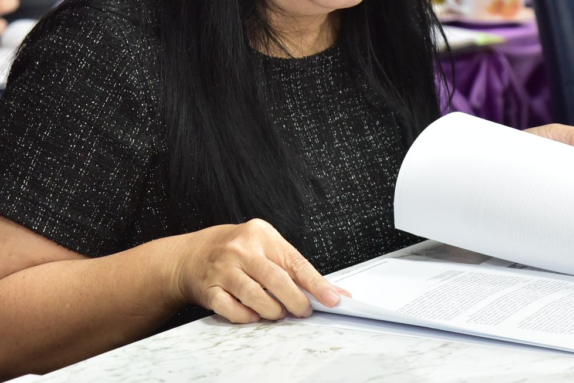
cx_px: 356
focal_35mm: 235
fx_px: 3747
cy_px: -77
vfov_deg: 5.8
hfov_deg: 8.8
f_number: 5.6
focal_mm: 92
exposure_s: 1/160
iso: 2500
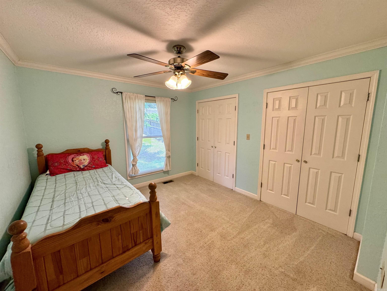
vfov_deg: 85.7
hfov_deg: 102.1
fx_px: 157
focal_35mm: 14
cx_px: 194
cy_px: 146
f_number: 2.2
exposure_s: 1/120
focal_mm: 2.22
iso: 250
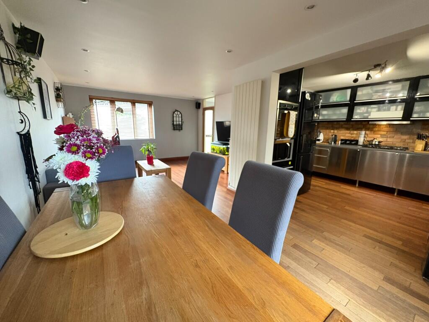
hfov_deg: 102.1
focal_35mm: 14
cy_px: 161
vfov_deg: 85.7
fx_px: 174
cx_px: 214
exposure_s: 1/50
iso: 800
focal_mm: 2.22
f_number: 2.2
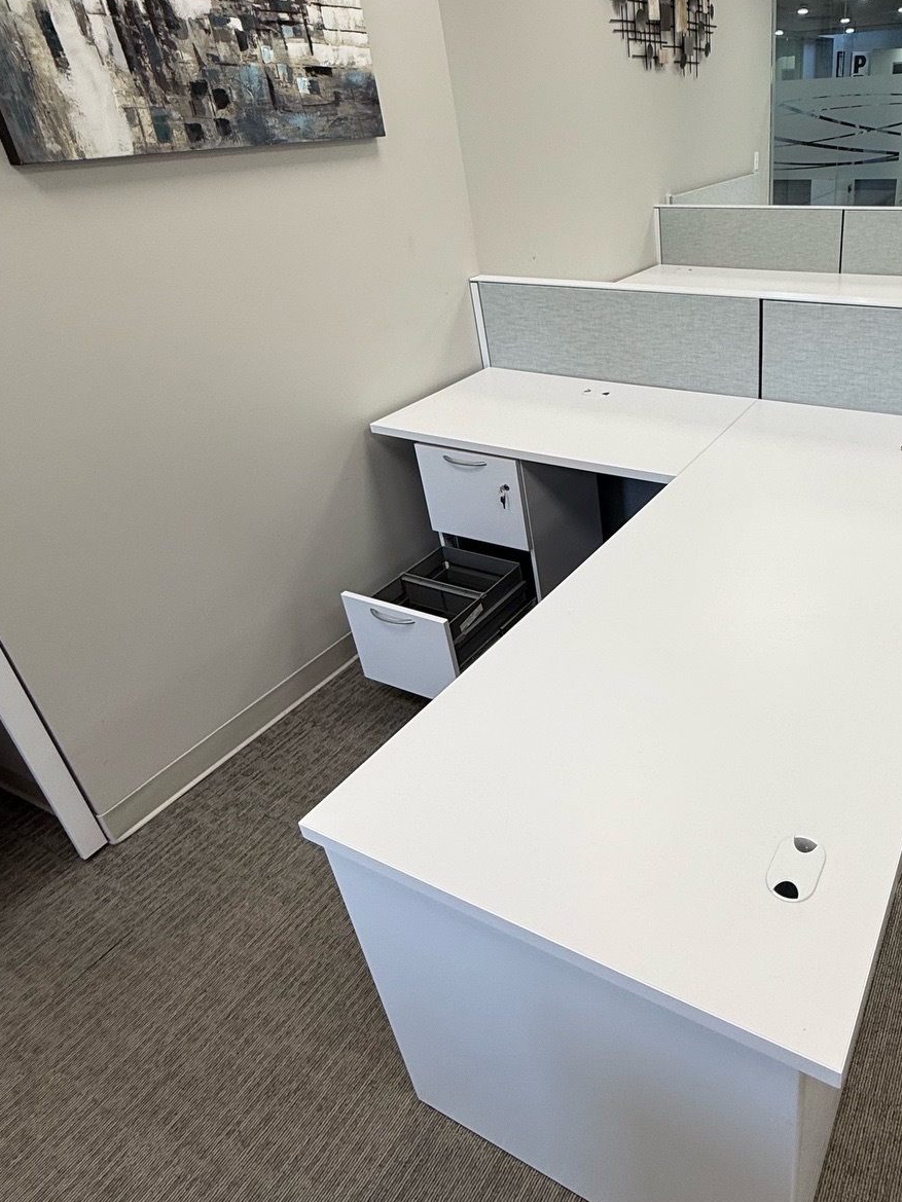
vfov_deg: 73.7
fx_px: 799
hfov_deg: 56.2
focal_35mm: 23
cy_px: 533
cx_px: 669
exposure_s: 1/99
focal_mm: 2.22
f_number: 2.2
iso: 50
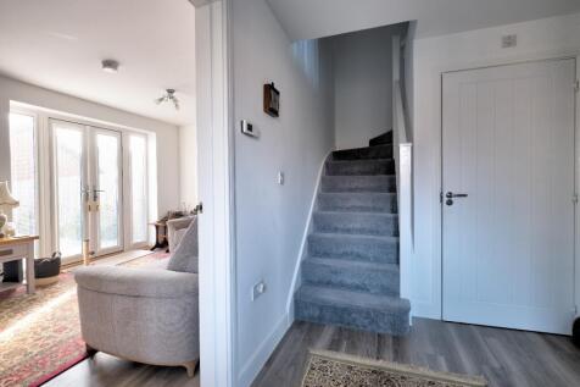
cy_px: 194
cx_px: 290
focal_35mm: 16
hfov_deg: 96.8
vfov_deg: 73.7
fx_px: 258
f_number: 4
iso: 640
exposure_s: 1/15
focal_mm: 10.5
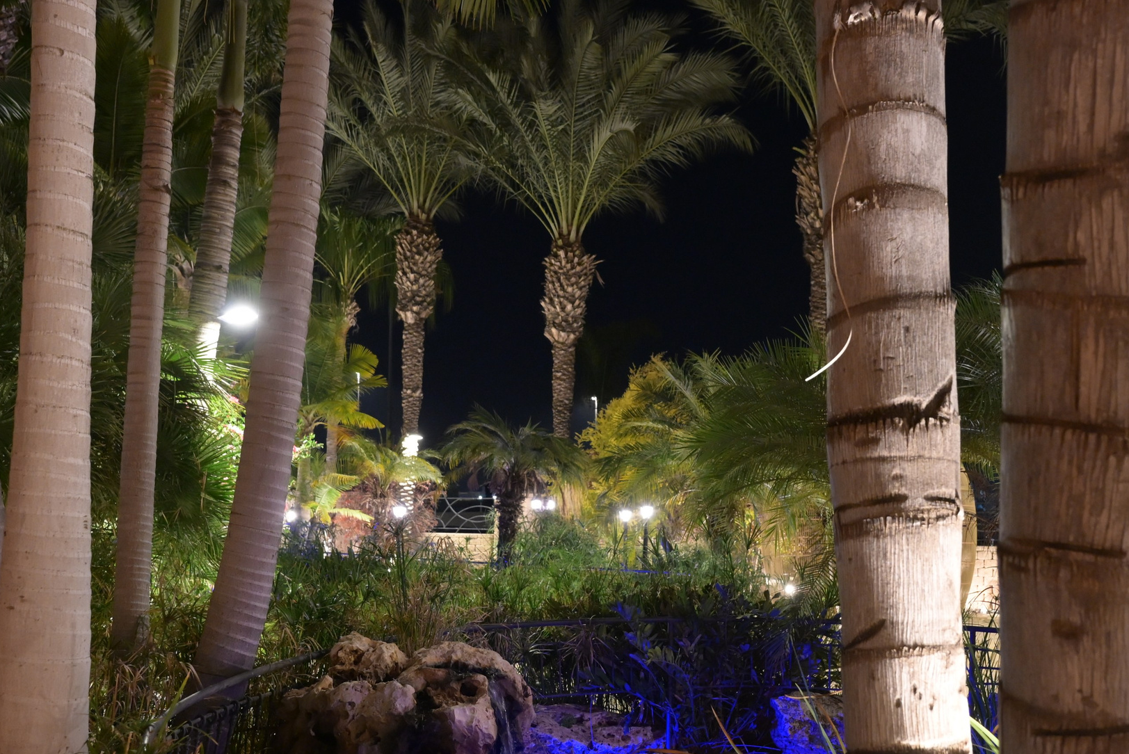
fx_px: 1286
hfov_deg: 47.3
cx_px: 609
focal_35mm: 41
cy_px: 461
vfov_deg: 32.5
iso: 2500
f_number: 4.5
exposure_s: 1/40
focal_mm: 26
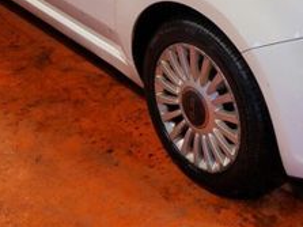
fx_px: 612
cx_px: 276
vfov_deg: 19.6
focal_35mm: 70
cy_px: -52
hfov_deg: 26.8
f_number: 2
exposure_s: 1/100
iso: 200
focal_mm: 3.08
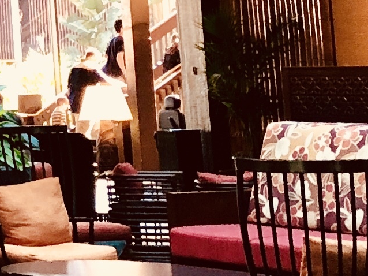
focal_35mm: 177
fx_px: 1881
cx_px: -432
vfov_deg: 8.0
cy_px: -286
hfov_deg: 10.1
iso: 40
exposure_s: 1/15
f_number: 1.8
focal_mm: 3.99
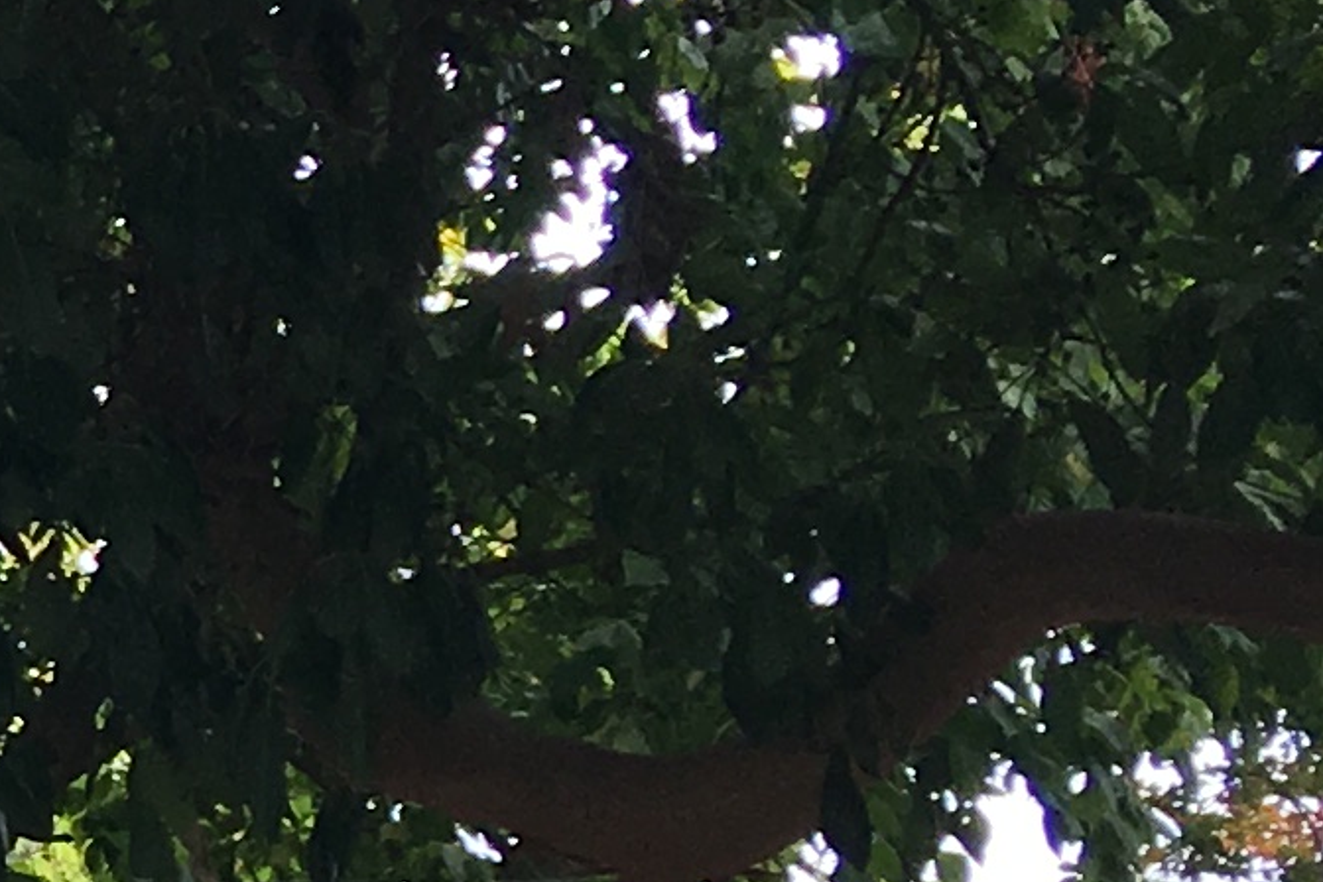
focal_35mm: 181
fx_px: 6651
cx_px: -1666
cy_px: 1416
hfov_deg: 10.1
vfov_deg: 7.4
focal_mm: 4.15
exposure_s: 1/674
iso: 25
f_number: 2.2
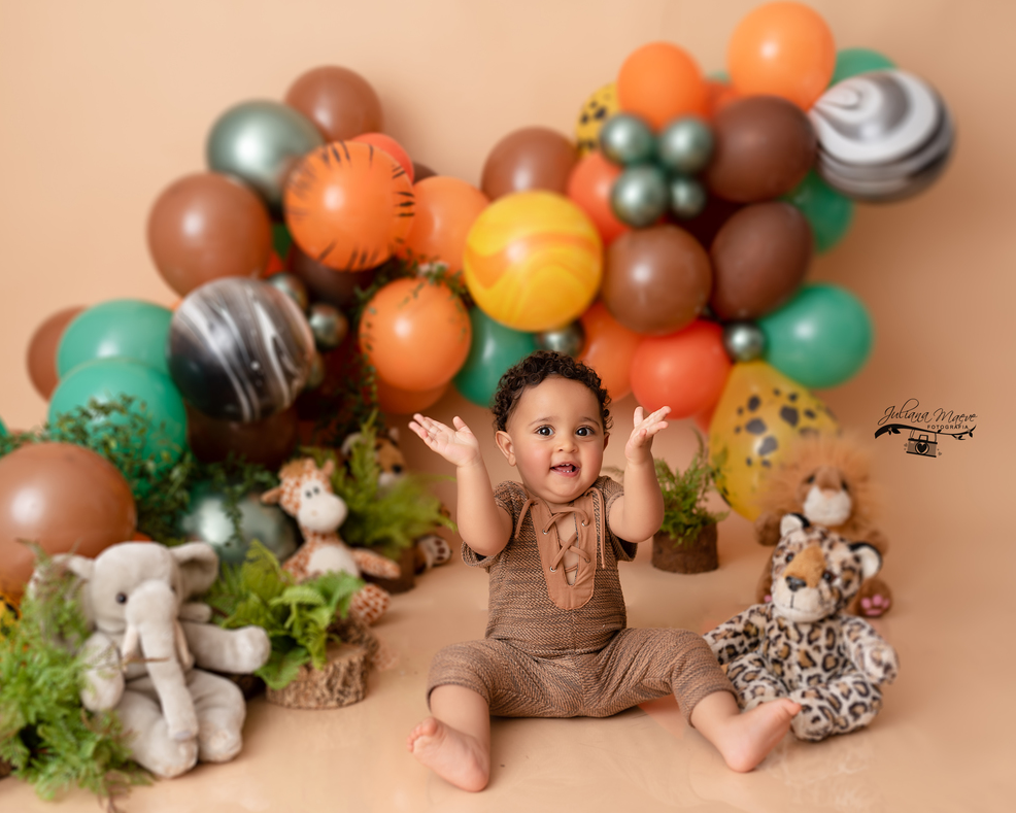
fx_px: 1203
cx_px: 522
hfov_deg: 45.8
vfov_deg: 37.3
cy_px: 408
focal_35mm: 40
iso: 100
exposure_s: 1/200
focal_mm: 35
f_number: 2.5
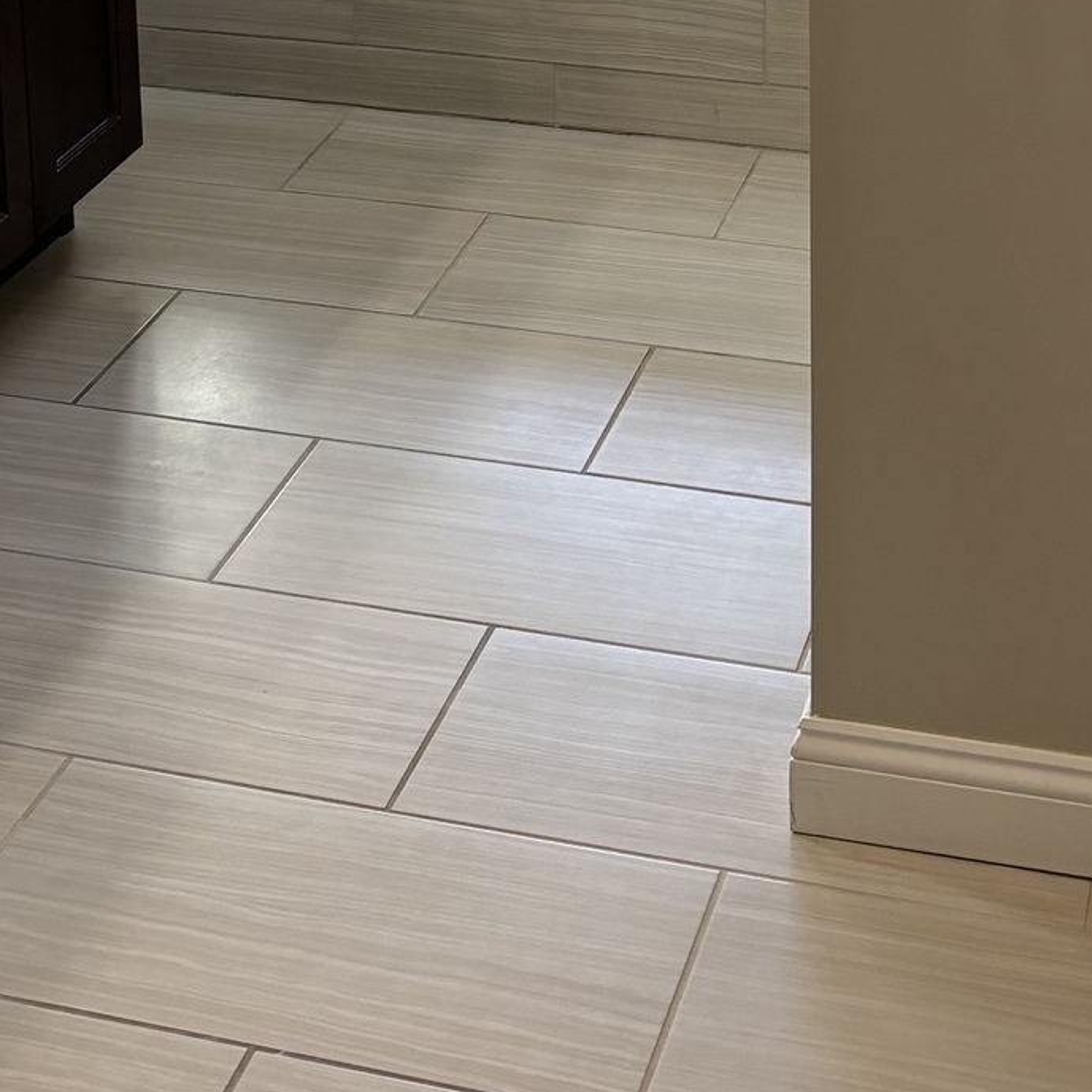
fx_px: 2748
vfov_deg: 20.5
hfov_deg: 22.5
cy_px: -322
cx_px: 557
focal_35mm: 77
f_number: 1.6
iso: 125
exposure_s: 1/120
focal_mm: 5.96
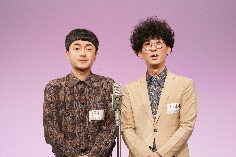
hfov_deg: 5.7
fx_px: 2386
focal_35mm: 364
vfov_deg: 3.8
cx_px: 118
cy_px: 78
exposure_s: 1/160
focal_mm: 364
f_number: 5.6
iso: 5000
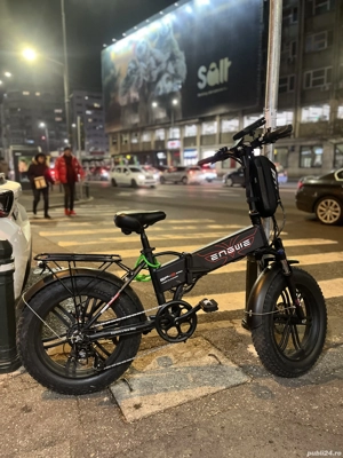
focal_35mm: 26
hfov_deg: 53.1
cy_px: 229
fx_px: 344
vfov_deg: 67.3
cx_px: 172
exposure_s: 1/33
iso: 500
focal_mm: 5.1
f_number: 1.6
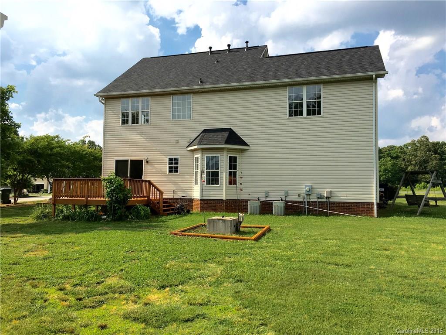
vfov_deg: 48.2
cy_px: 168
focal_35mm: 29
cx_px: 223
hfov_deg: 61.7
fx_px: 374
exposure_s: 1/2404
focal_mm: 4.15
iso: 25
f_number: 2.2
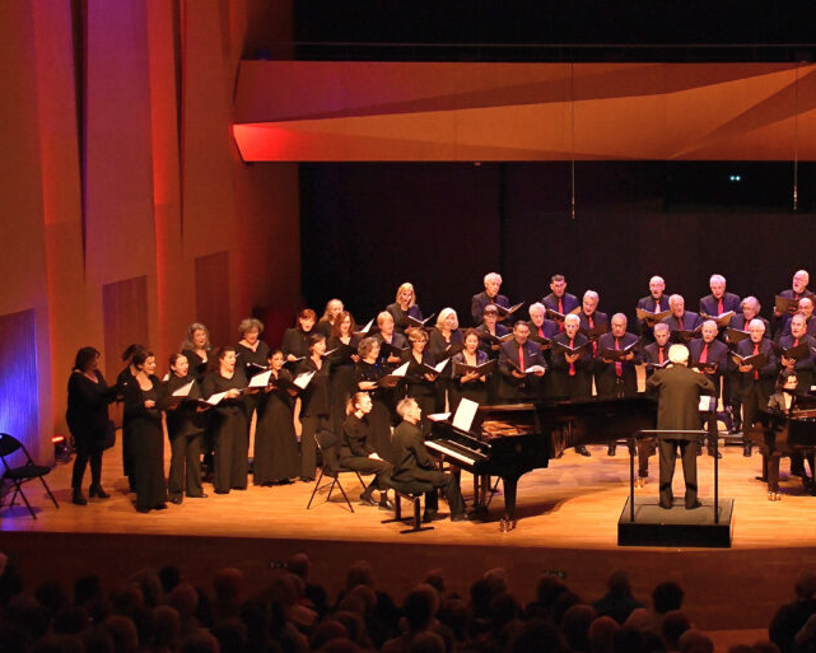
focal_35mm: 72
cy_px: 290
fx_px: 1739
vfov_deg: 21.3
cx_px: 635
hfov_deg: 26.0
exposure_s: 1/160
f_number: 5.6
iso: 4000
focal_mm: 32
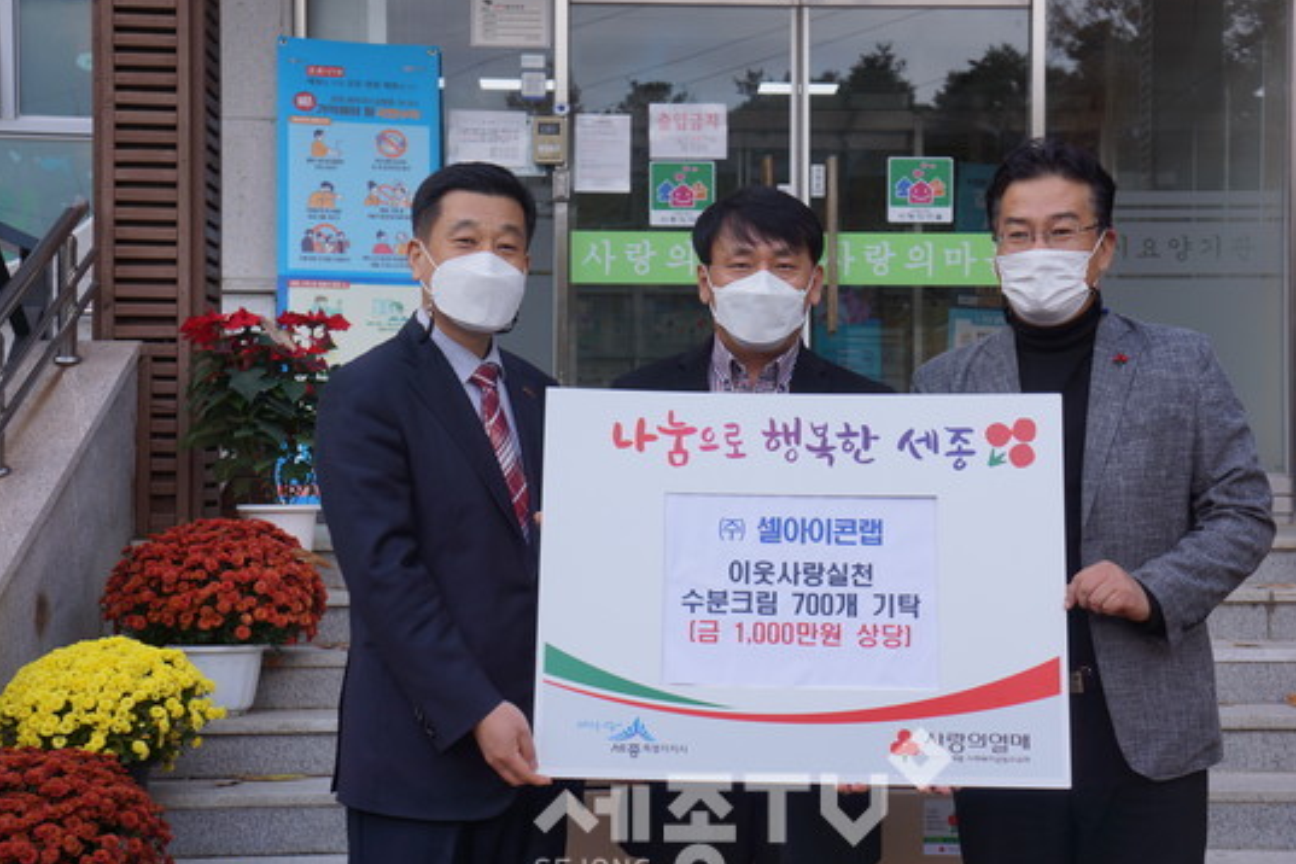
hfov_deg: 35.0
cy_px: 449
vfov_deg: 23.8
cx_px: 707
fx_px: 2052
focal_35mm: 57
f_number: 5.6
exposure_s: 1/125
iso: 100
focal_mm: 34
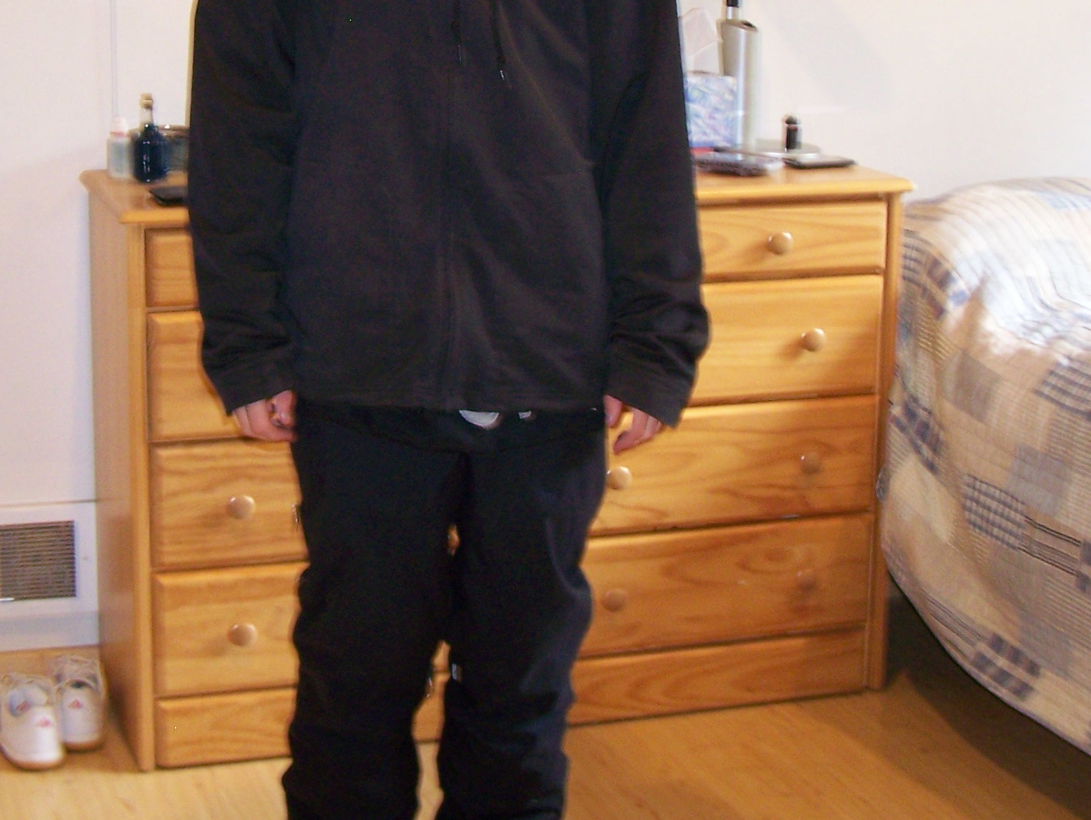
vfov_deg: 20.6
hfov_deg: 27.4
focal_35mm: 71
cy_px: 204
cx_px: 504
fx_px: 2239
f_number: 2.8
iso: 160
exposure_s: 1/8
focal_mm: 6.3
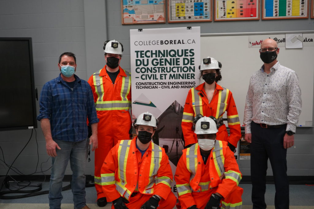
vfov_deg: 37.9
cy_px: 104
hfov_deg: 54.4
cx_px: 157
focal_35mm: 35
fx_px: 305
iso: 2000
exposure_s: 1/160
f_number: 4
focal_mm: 35
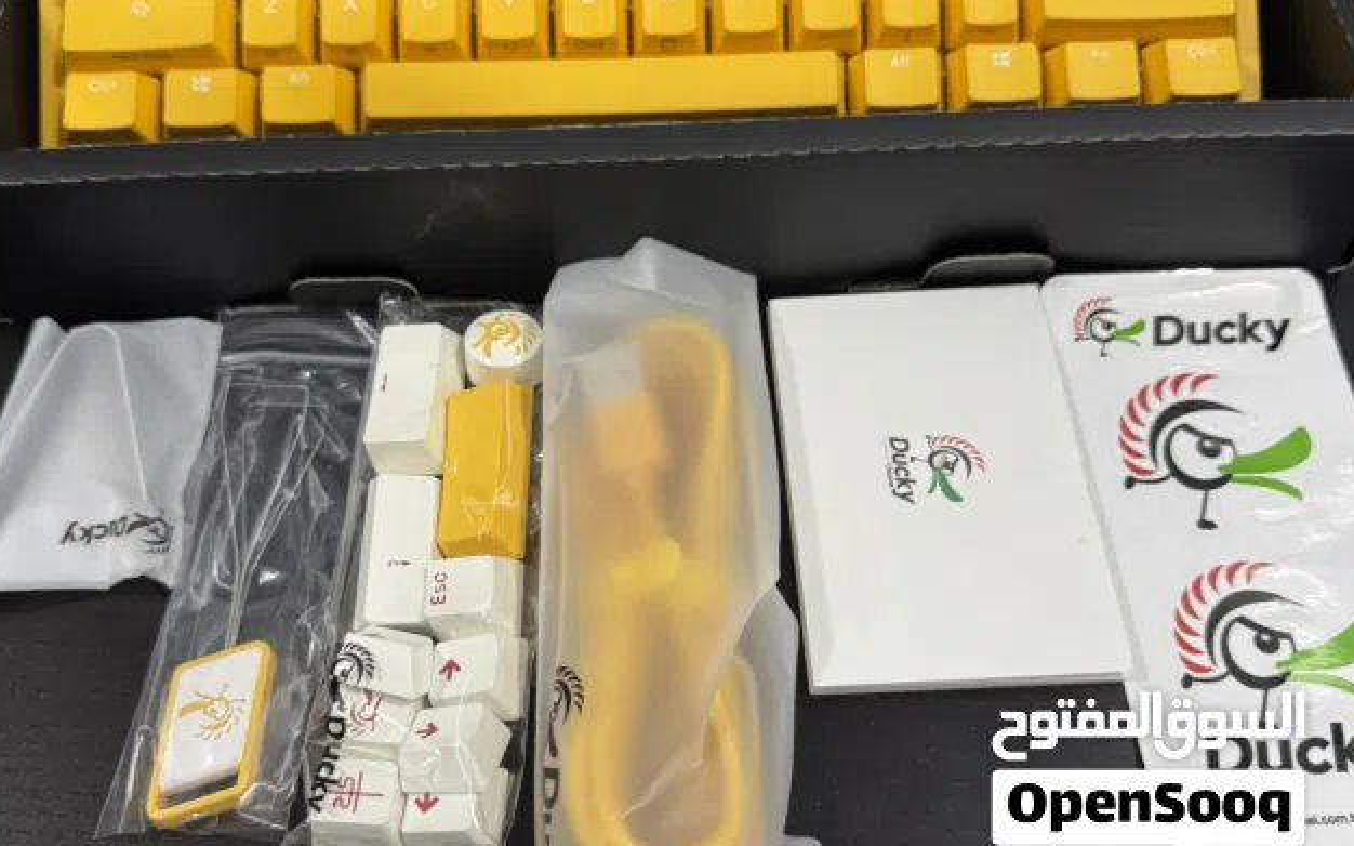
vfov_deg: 47.5
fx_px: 959
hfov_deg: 70.4
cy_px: 379
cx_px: 666
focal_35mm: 26
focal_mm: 6.76
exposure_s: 1/60
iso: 320
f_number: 1.78
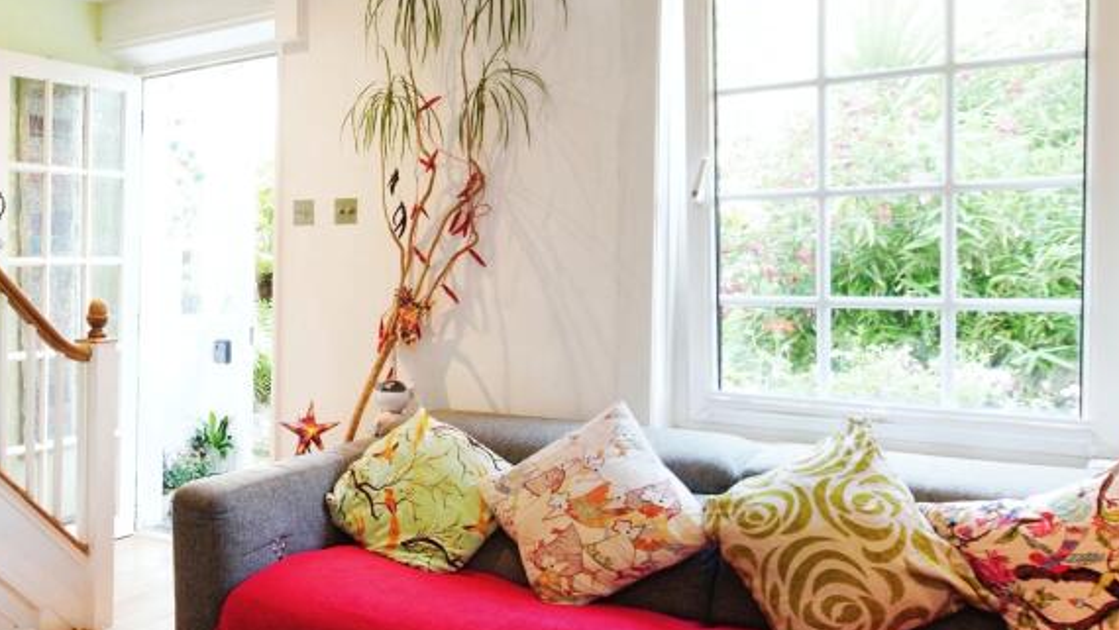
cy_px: 372
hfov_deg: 55.9
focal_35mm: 32
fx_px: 950
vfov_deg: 36.6
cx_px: 196
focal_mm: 17
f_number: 10
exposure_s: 1/10
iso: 640
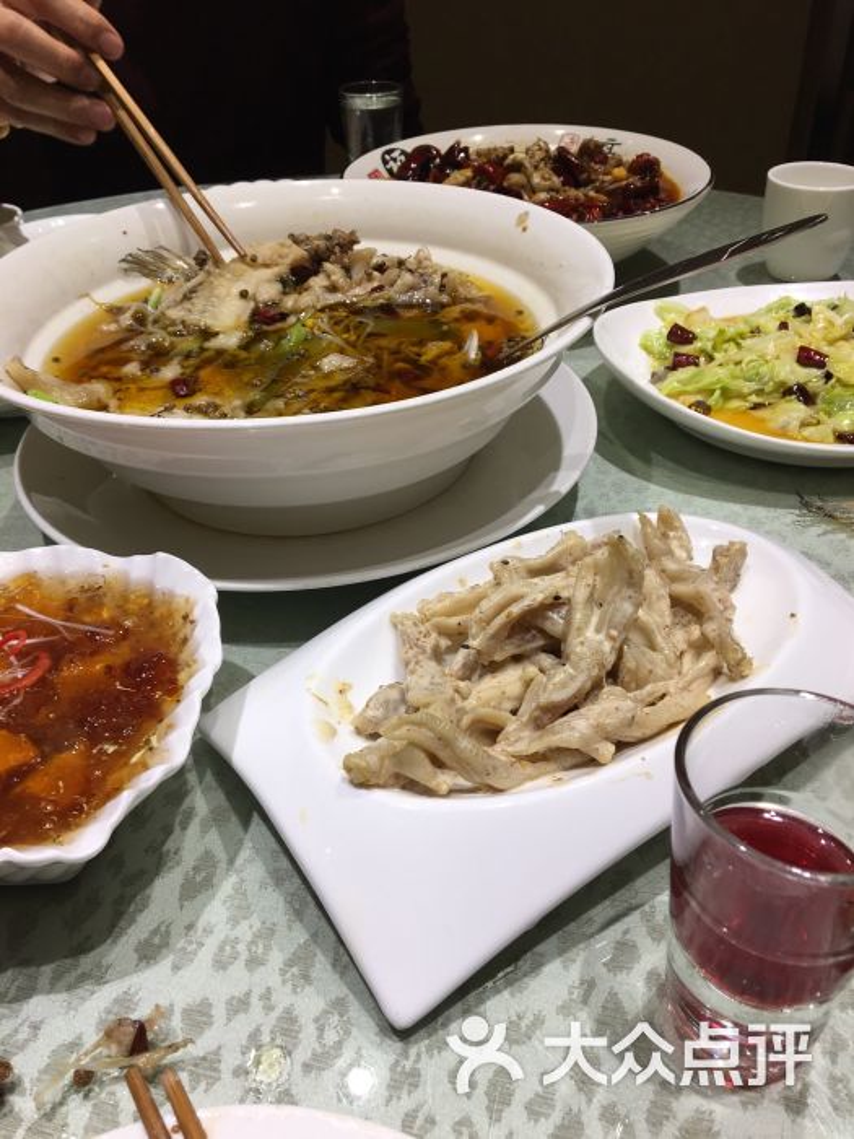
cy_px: 570
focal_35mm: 29
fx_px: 954
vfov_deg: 61.7
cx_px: 427
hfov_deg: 48.2
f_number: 2.2
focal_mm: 4.15
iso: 25
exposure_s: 1/50
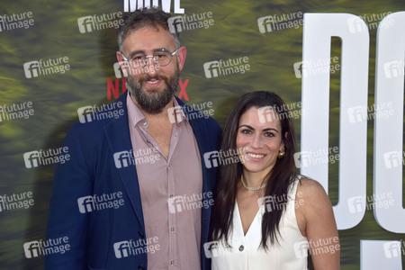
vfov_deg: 18.2
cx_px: 202
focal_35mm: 75
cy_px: 135
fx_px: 844
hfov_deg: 27.0
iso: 640
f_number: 6.3
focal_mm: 75
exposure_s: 1/250
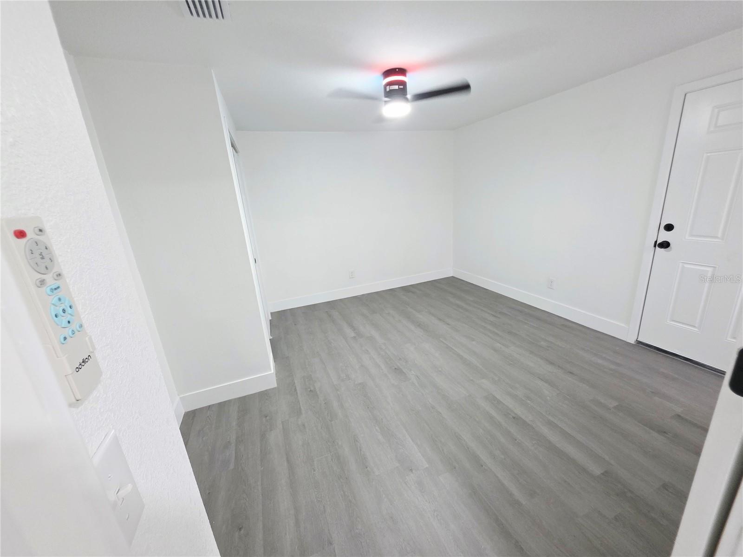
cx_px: 372
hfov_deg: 106.2
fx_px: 279
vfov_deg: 89.9
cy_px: 278
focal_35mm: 13
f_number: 1.9
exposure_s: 1/60
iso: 400
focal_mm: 2.2
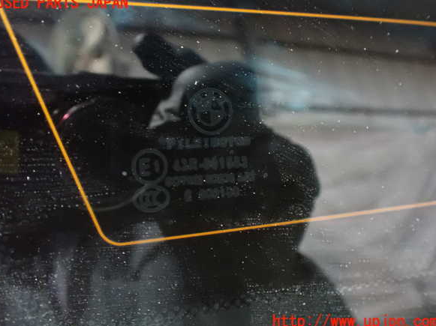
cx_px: 217
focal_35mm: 31
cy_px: 163
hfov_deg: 58.4
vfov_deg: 45.4
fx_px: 390
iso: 1600
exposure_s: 1/8
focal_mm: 5.4
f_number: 2.3
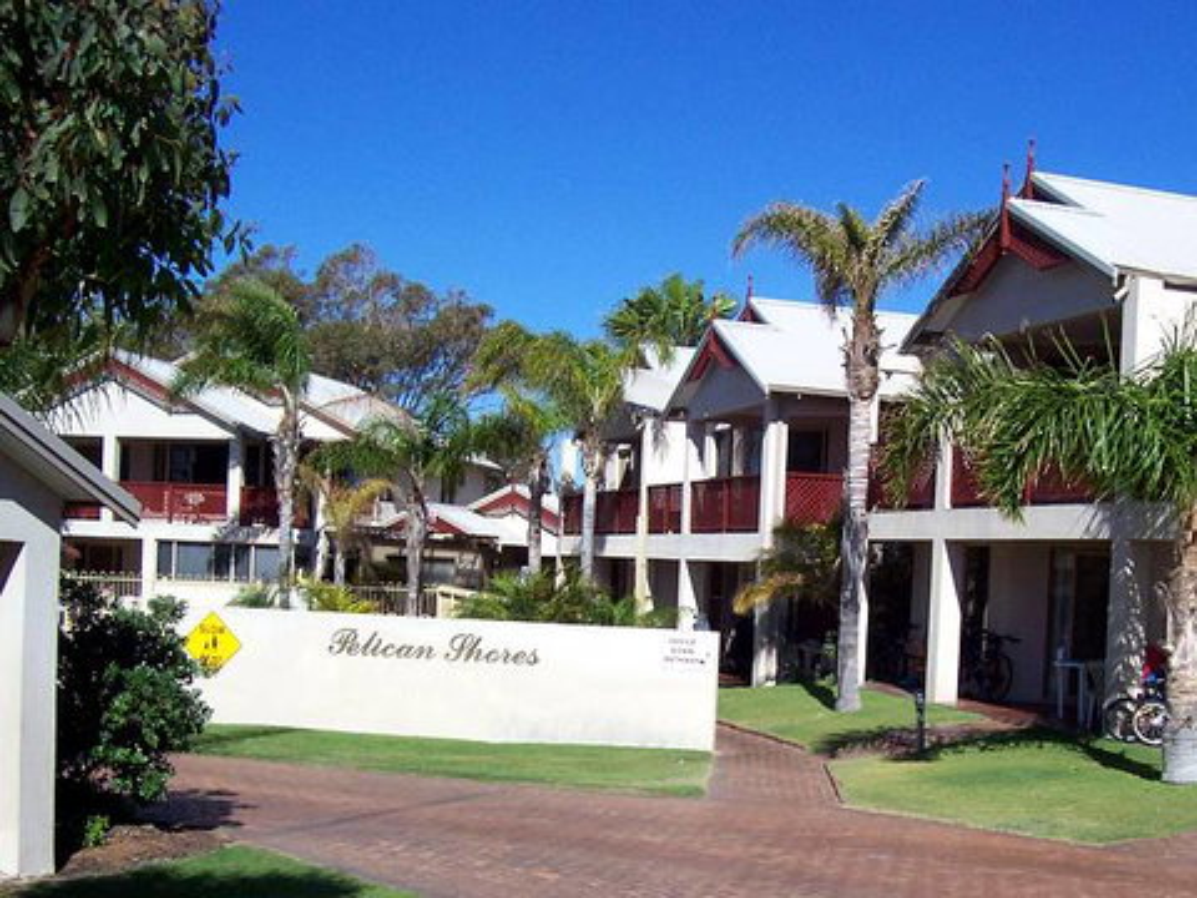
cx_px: 598
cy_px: 449
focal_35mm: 34
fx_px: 1176
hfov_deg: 54.0
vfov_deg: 41.8
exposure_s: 1/709
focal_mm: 5.6
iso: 80
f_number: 5.1
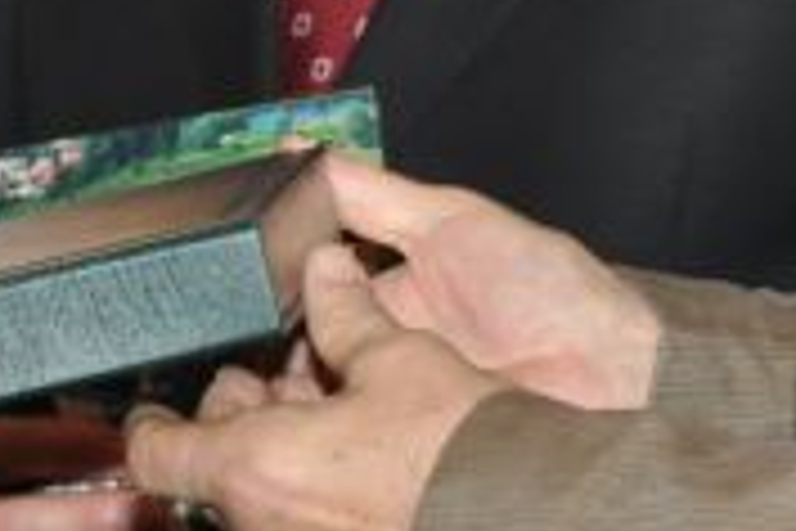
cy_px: -385
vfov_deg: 3.1
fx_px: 9734
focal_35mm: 440
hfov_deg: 4.7
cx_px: 297
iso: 1000
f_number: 6.3
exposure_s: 1/60
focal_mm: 65
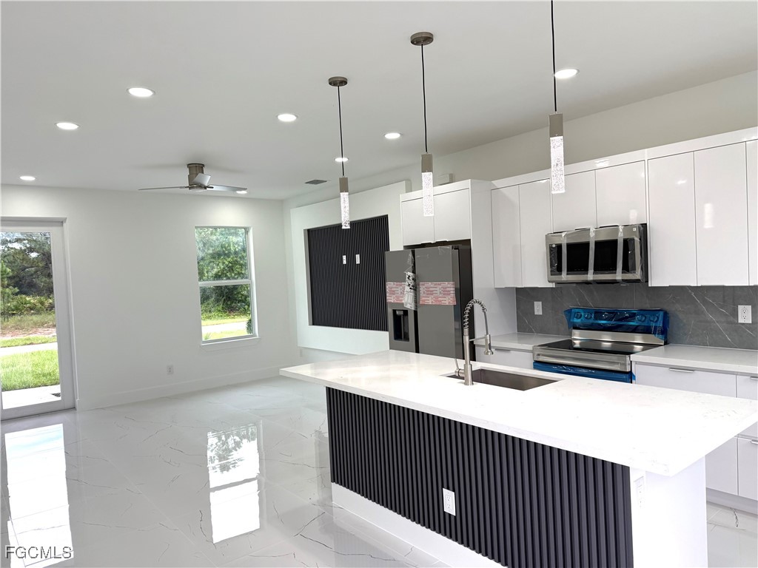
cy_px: 284
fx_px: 526
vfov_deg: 56.8
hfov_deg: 71.6
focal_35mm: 24
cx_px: 379
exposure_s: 1/287
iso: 100
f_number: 1.78
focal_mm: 6.76
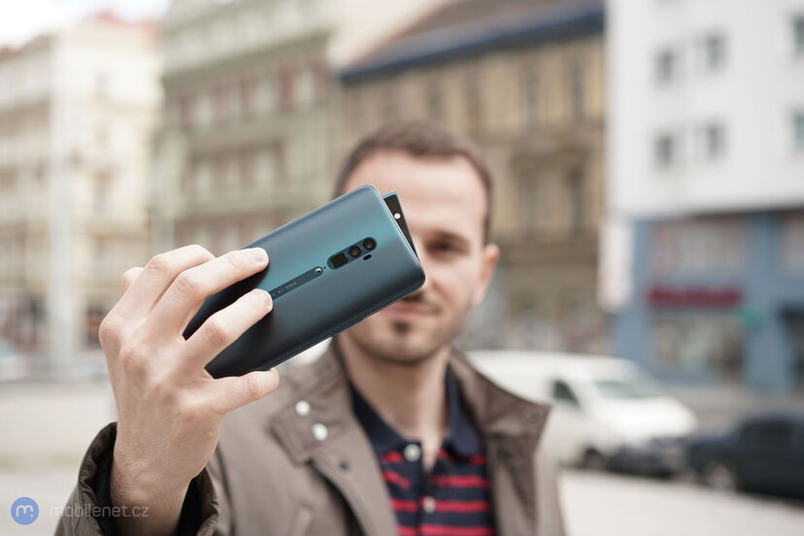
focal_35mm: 55
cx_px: 402
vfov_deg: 24.6
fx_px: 1228
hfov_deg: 36.2
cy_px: 268
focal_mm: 55
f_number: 3.5
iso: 125
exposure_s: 1/320
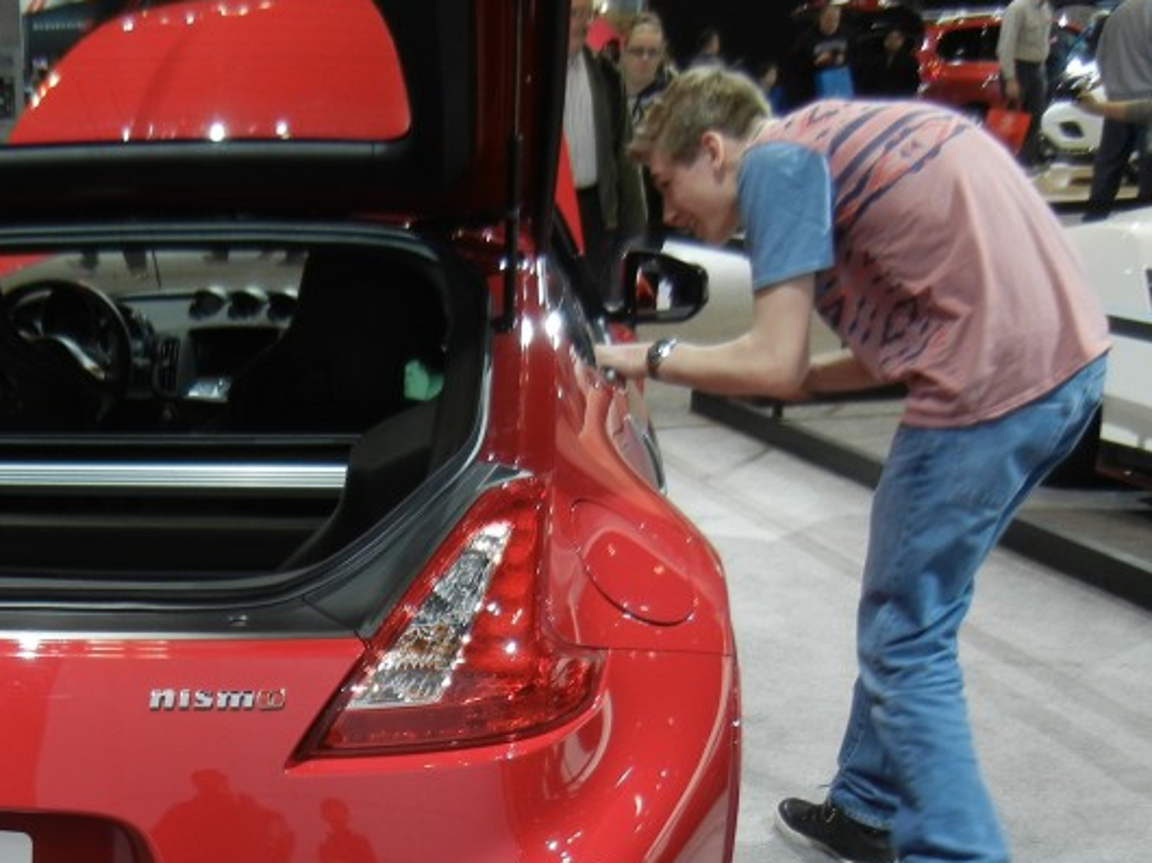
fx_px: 1929
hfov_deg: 31.5
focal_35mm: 58
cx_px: 93
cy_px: 817
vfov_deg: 24.3
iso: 160
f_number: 3.5
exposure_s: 1/51.4
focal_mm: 5.4
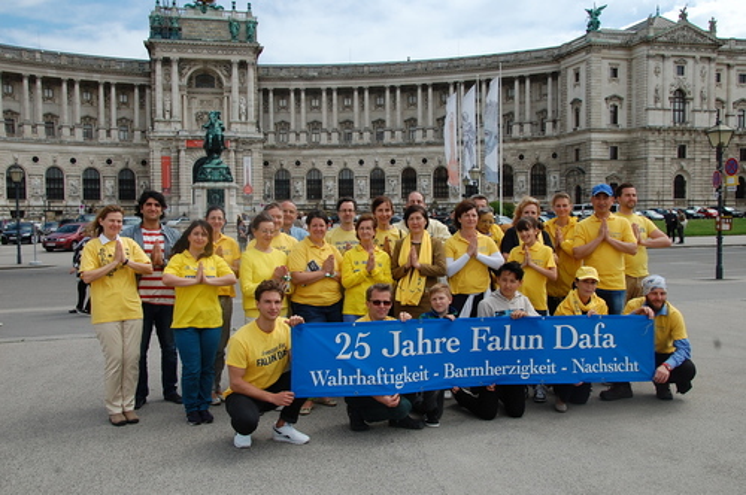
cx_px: 373
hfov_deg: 57.3
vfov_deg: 39.9
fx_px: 683
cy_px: 248
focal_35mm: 33
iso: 200
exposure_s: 1/320
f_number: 9
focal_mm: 22
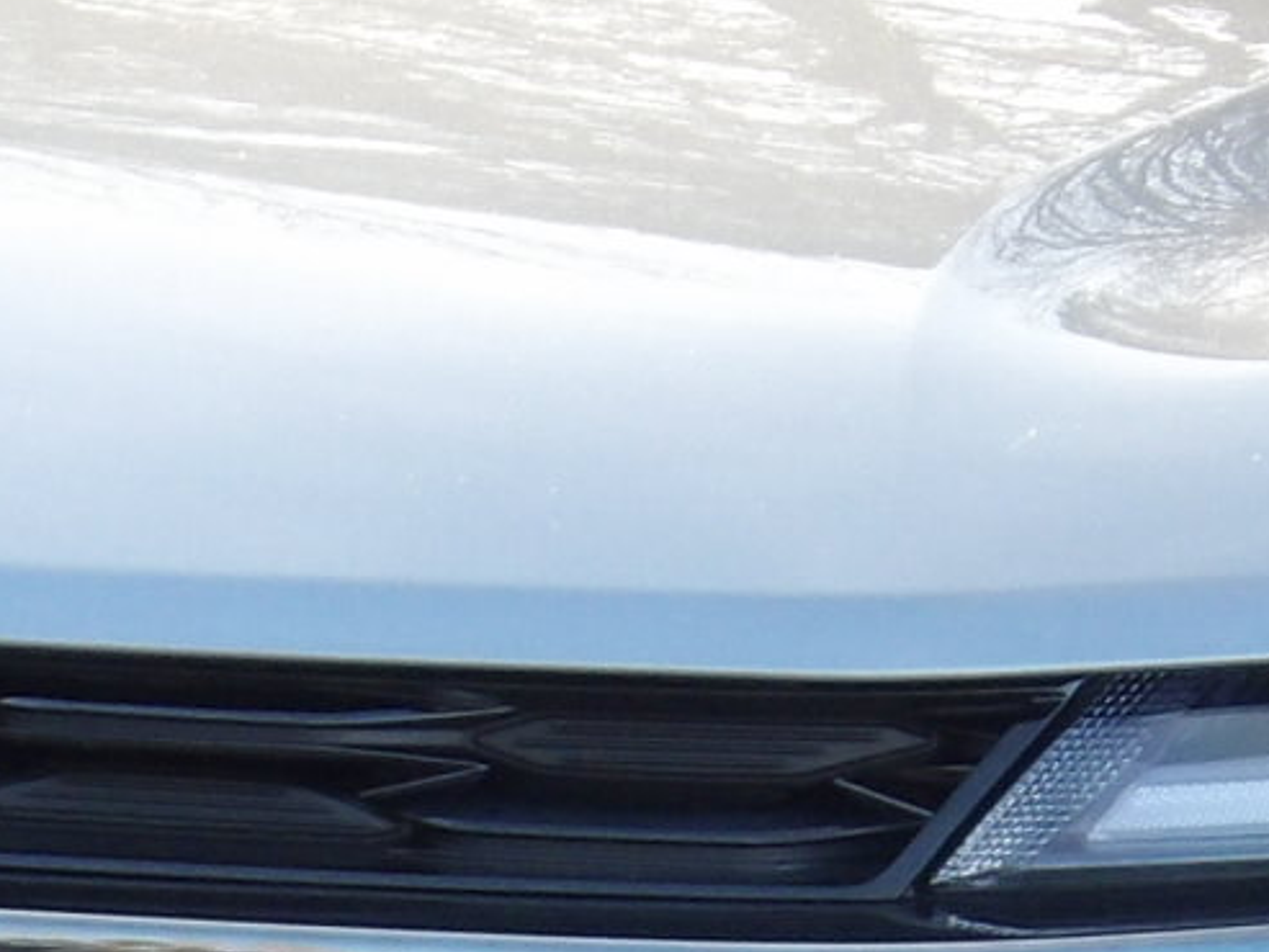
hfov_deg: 1.7
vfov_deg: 1.3
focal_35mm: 1167
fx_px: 42792
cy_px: 1698
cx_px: 175
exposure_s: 1/100
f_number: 4.5
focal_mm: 39.8
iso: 157
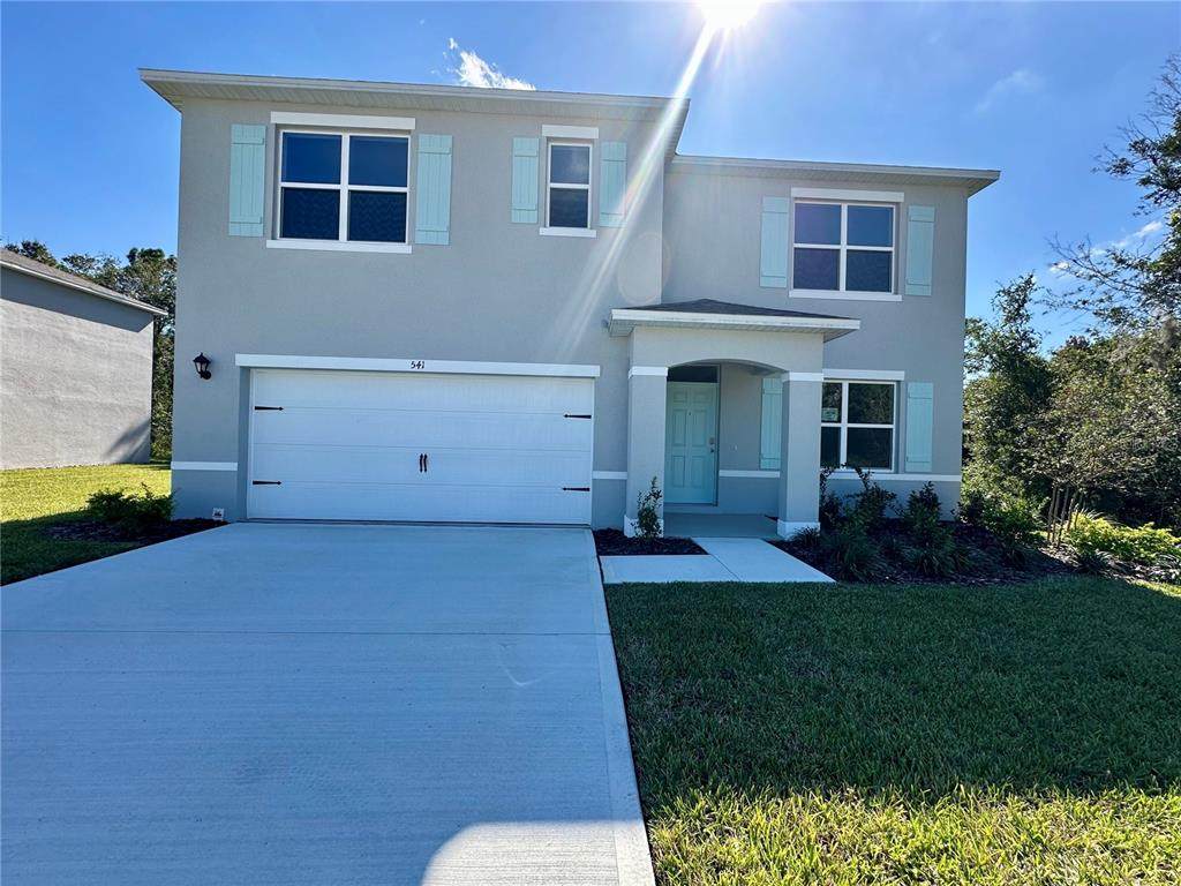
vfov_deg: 85.7
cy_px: 443
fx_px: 478
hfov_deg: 102.1
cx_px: 590
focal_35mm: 14
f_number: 2.2
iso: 40
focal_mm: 2.22
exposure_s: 1/1043
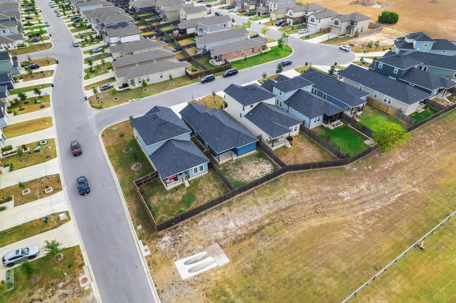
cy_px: 152
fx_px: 279
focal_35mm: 22
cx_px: 228
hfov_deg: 78.6
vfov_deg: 57.2
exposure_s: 1/30
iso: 110
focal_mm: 8.38
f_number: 2.8
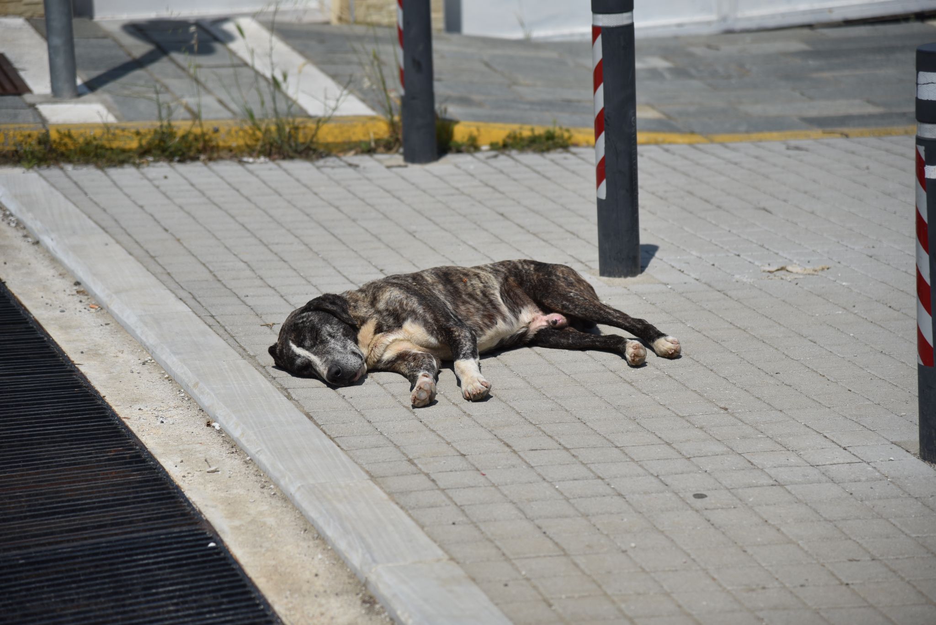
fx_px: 3121
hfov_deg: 17.1
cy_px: 312
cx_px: 468
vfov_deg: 11.4
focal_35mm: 120
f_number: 4
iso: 220
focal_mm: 120
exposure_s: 1/4000
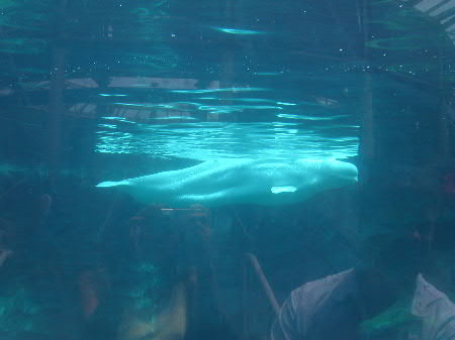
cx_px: 228
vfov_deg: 37.7
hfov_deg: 49.0
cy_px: 170
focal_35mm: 38
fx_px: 499
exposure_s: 1/180
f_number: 8
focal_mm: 7.8
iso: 100
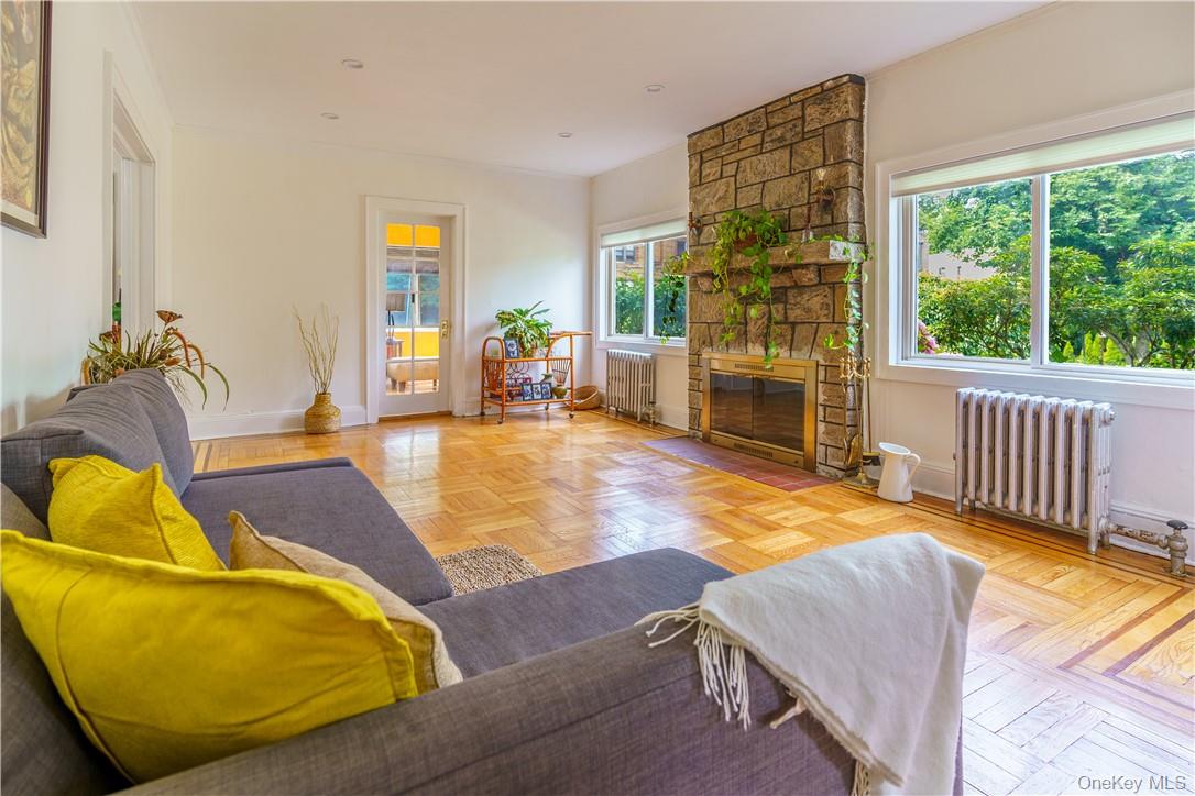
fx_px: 564
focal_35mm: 17
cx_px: 598
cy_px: 398
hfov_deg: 93.3
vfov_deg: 70.4
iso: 320
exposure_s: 1/100
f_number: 4
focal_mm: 17
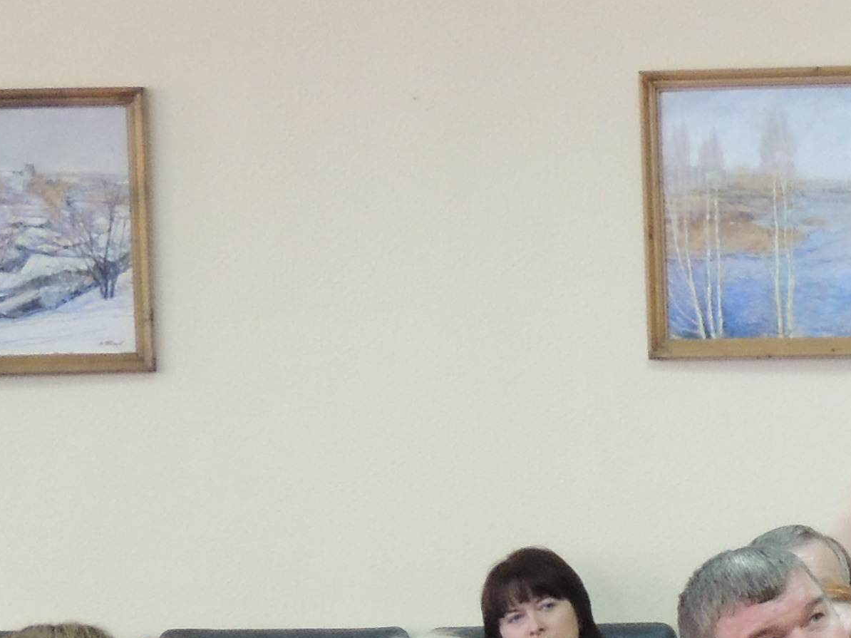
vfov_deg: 7.5
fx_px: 4744
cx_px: 1061
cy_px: 1056
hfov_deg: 10.1
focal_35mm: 193
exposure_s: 1/25
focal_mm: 8.9
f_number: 3.6
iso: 400
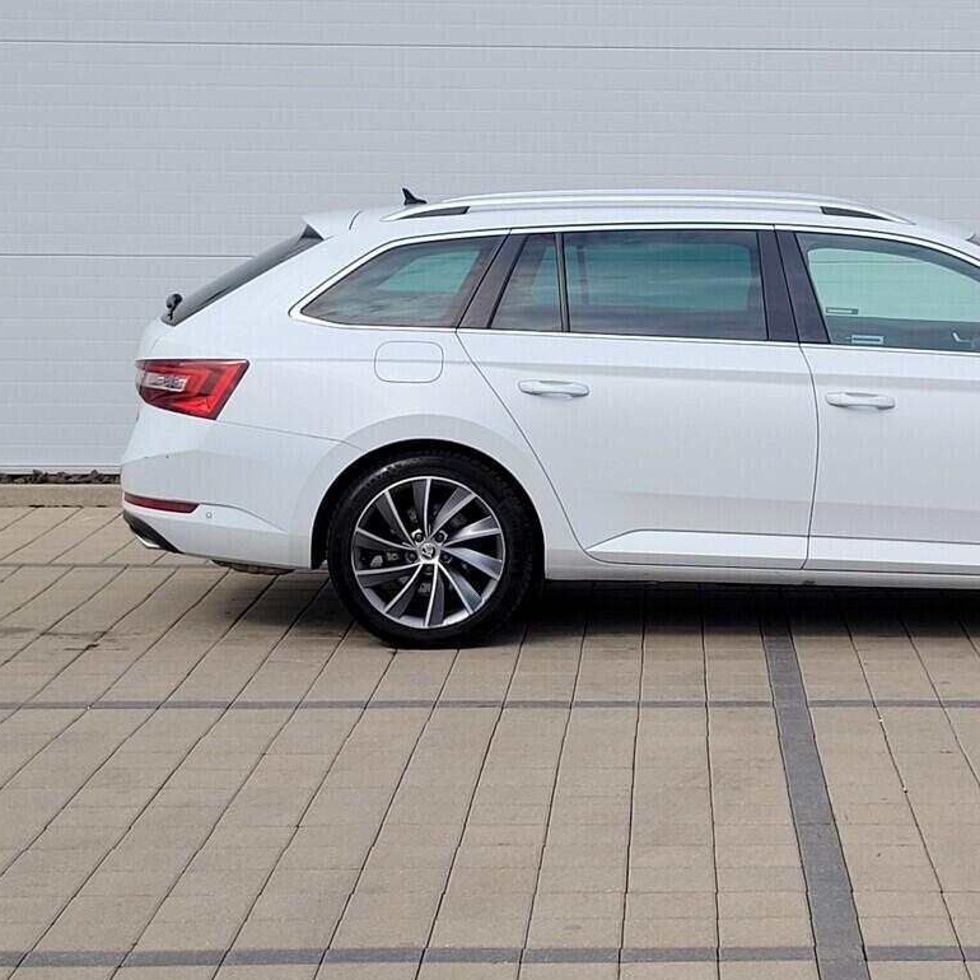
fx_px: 1377
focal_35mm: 43
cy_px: 392
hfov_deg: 37.6
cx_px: 797
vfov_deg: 39.0
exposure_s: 1/1718
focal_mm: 5.4
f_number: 1.8
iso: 40
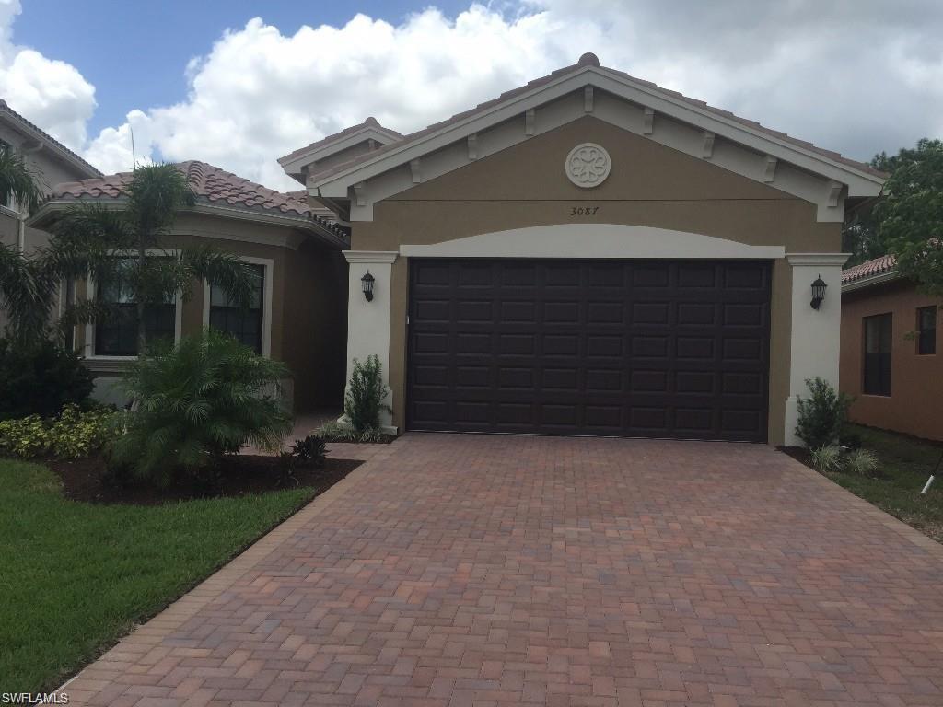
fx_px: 790
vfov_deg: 48.2
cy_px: 354
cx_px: 472
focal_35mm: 29
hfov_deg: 61.7
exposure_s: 1/2198
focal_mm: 4.15
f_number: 2.2
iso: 32
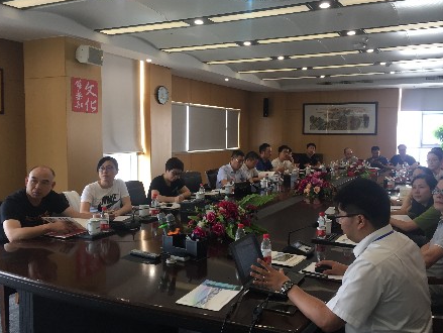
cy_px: 159
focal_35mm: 33
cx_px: 245
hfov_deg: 55.2
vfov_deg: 43.0
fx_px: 423
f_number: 2.2
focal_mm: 4.15
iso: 50
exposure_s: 1/33
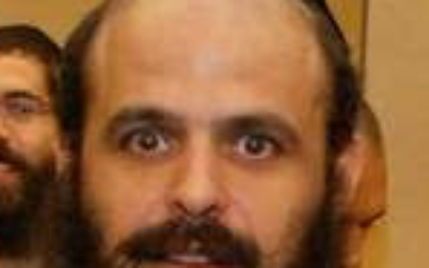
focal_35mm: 213
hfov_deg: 9.8
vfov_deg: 6.1
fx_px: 2489
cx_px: 464
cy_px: 396
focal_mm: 26
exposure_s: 1/40
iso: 500
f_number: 4
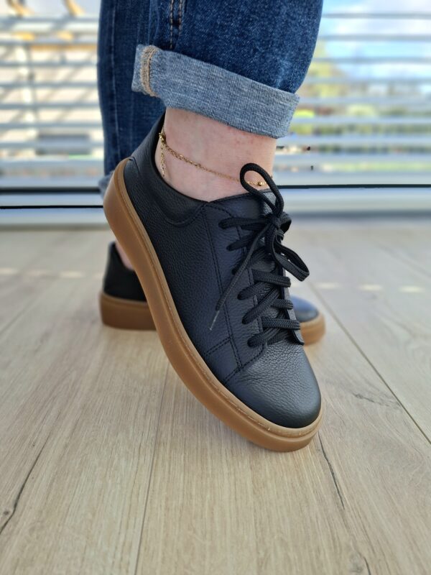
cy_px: 288
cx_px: 216
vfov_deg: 73.9
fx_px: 382
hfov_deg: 58.9
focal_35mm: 23
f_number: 1.8
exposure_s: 1/400
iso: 50
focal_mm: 5.54
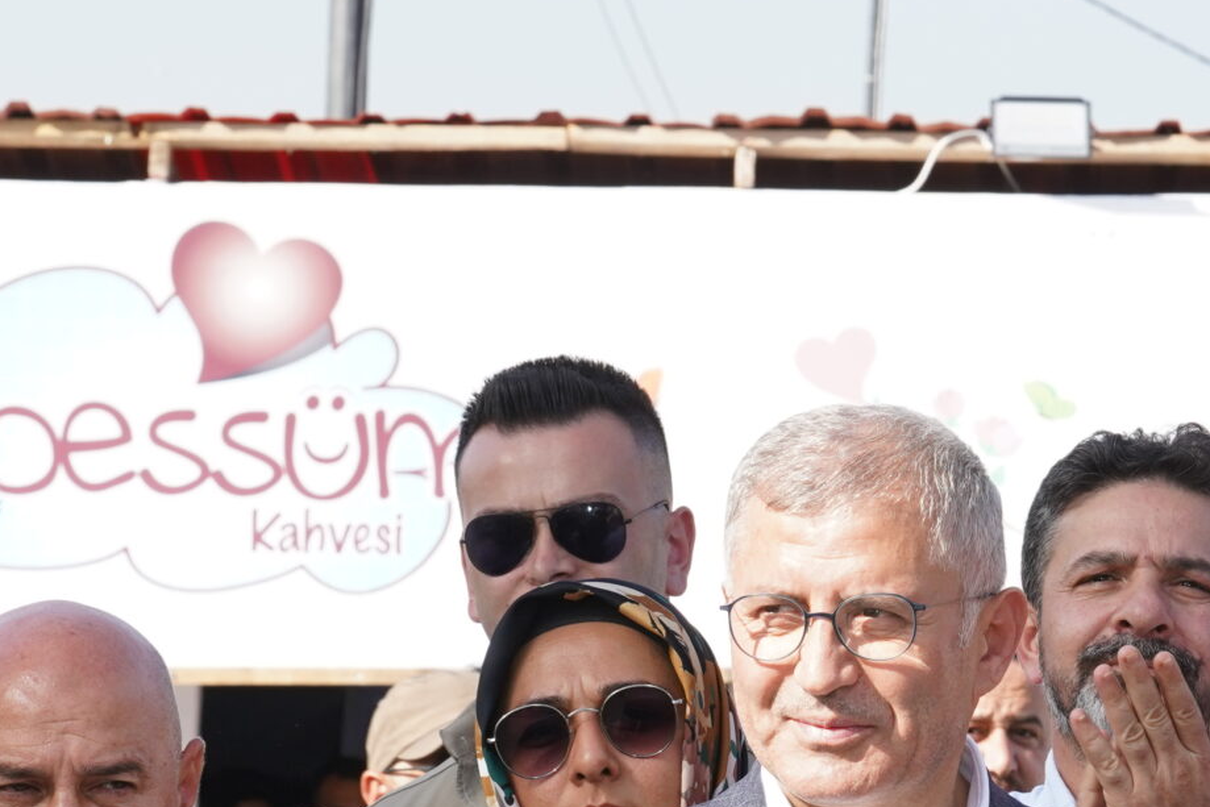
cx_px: 685
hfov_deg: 7.9
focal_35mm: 259
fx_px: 8706
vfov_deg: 5.3
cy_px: 905
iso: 400
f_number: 11
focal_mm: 93
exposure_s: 1/200
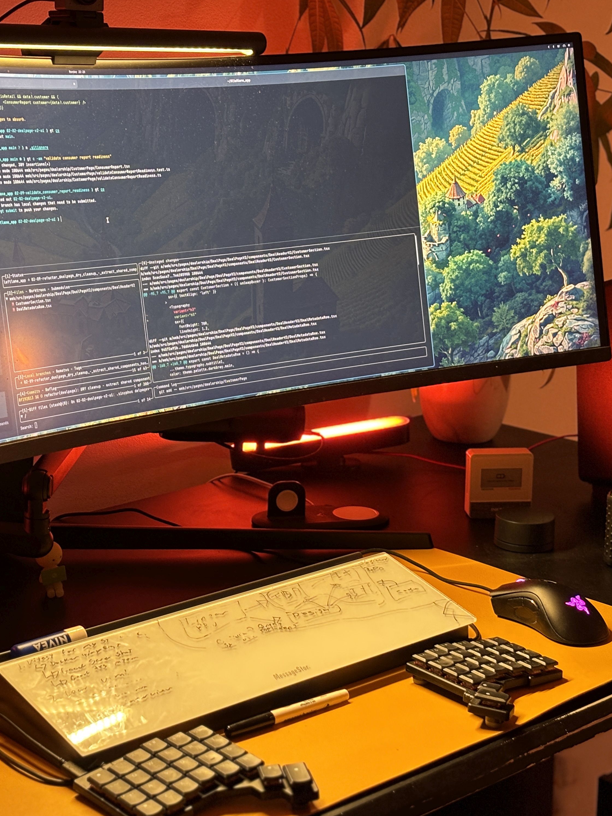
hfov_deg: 21.0
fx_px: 1650
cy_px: 409
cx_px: 236
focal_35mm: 70
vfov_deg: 27.8
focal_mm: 5.96
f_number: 1.6
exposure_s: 1/40
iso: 200
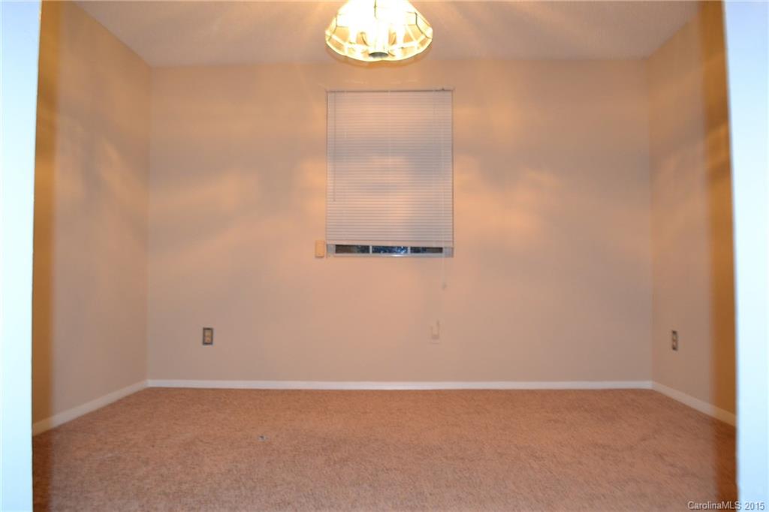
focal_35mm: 27
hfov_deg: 67.4
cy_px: 256
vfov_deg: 47.9
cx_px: 384
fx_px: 577
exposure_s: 1/60
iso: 1000
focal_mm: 18
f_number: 3.5
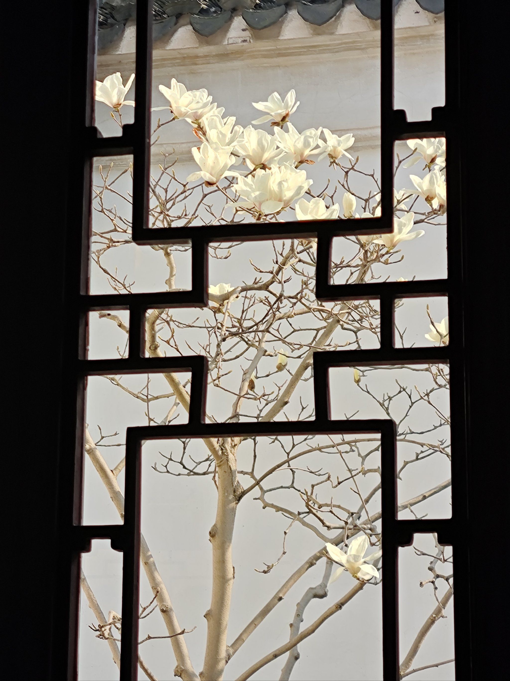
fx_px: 1965
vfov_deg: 19.6
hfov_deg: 14.8
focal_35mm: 100
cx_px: 255
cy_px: 340
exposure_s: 1/714
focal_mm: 7.1
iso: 50
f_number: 1.9
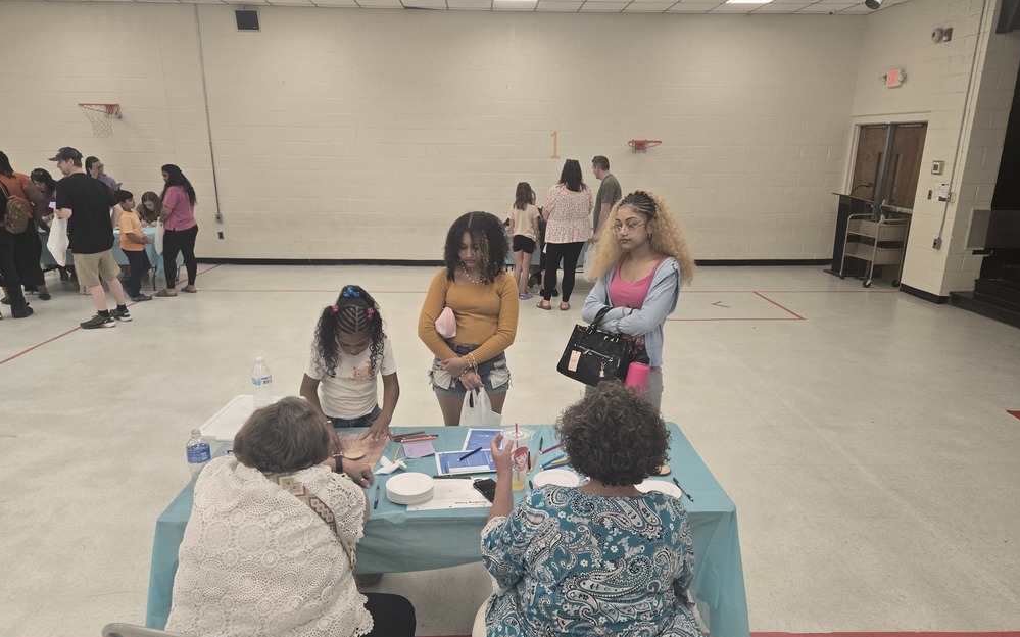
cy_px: 358
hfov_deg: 72.6
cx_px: 506
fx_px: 695
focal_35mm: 25
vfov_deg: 49.1
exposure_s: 1/180
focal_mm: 5.4
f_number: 1.8
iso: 100
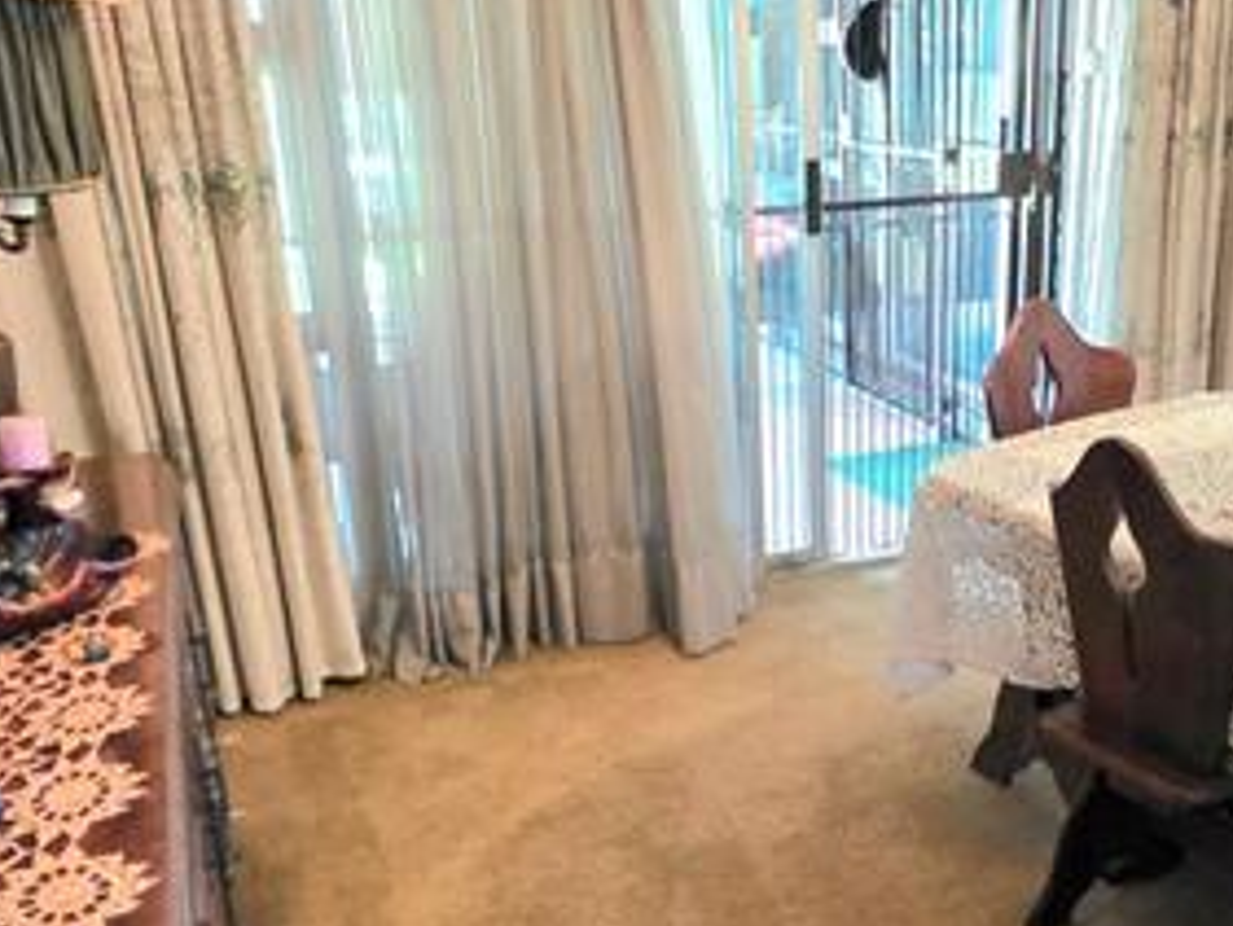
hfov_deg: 49.1
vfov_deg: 38.1
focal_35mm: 37
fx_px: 1318
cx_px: 842
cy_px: 645
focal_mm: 2.2
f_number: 1.9
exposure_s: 1/50.3
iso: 640
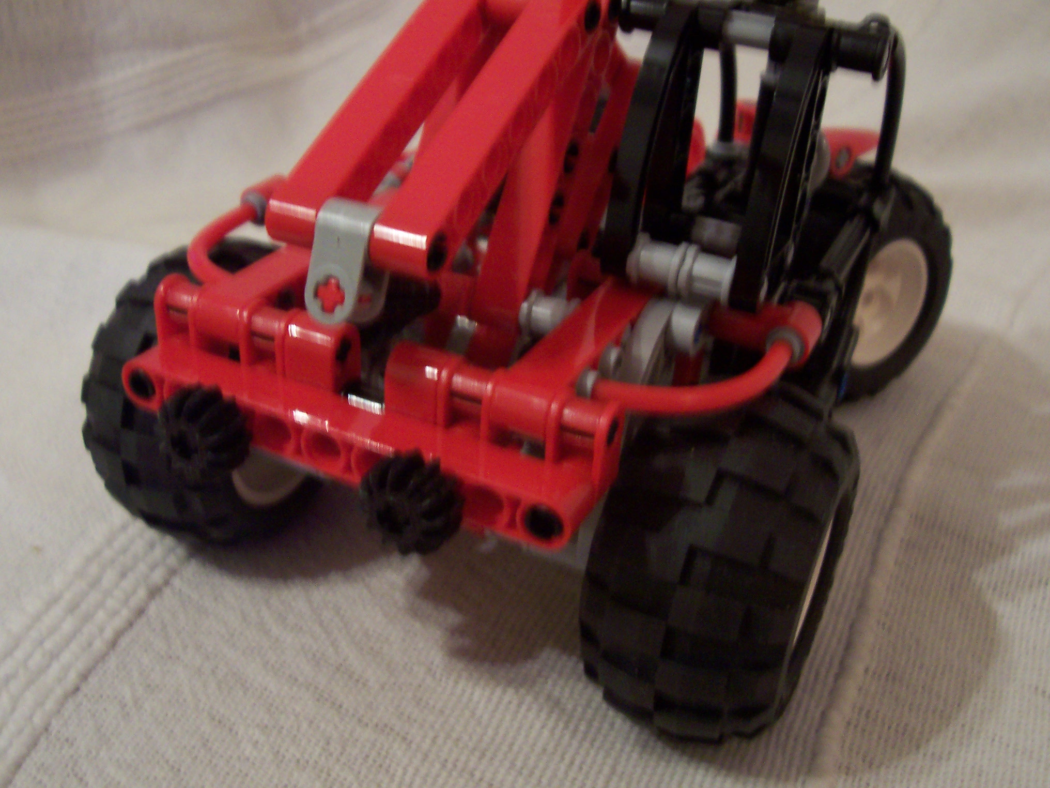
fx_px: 1122
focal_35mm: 37
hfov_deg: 50.1
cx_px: 525
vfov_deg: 38.7
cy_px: 394
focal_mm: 5.6
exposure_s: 1/8
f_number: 2.8
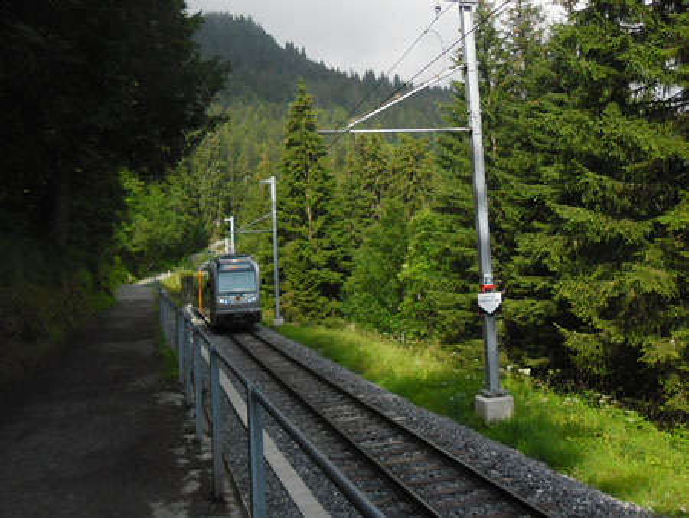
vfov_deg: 51.4
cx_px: 344
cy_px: 259
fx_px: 538
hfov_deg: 65.3
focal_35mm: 27
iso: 80
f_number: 3.5
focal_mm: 4.9
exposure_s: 1/412
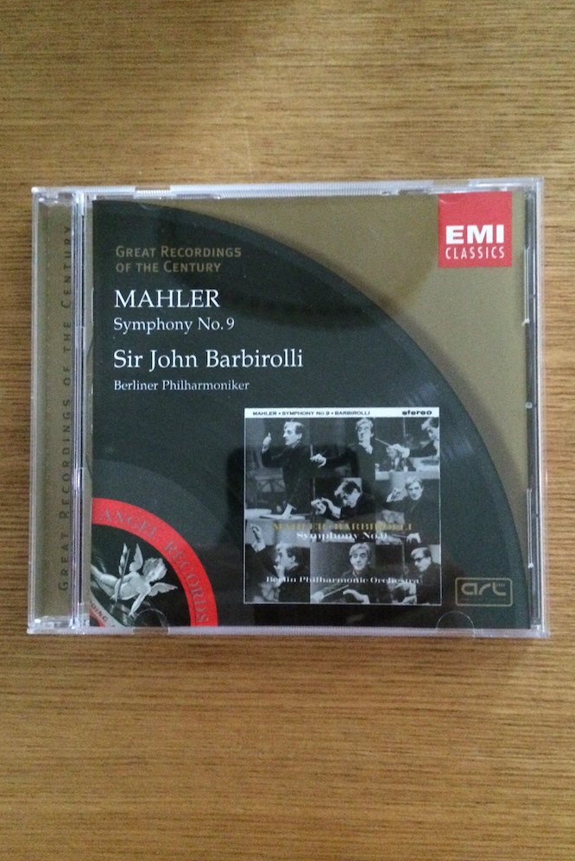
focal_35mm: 32
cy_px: 420
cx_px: 298
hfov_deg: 41.1
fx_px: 766
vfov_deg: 58.7
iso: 1250
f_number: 2.2
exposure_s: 1/15
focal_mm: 4.12
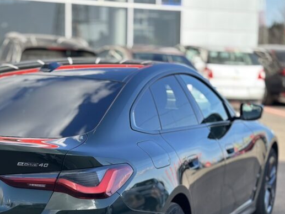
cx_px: 61
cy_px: 191
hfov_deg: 20.4
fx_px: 782
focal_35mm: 95
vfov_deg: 15.4
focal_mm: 6.86
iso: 80
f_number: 1.78
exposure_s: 1/903
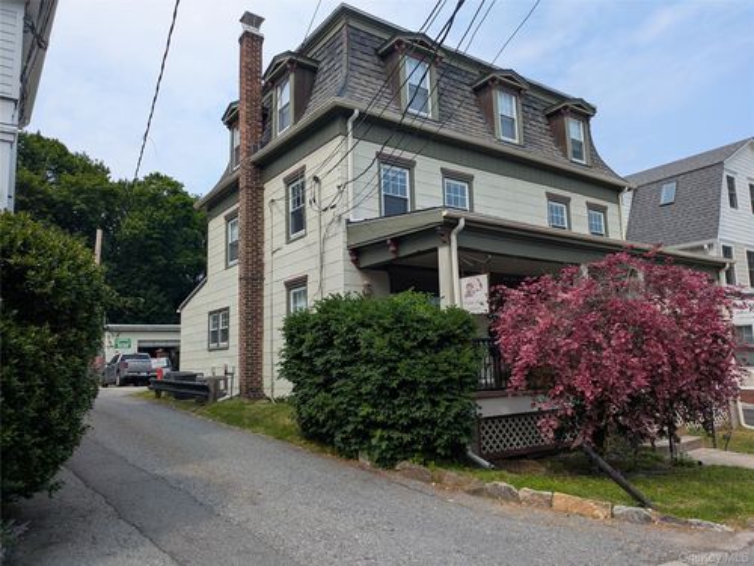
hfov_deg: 69.4
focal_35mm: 25
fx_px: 545
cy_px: 283
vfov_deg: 54.9
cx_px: 377
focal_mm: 5.43
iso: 48
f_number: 1.89
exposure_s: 1/2028
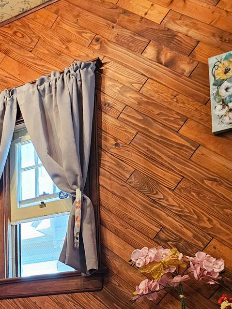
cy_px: 303
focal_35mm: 54
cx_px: -31
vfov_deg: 32.9
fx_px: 483
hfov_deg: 24.9
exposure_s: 1/60
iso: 640
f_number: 1.7
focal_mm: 6.3
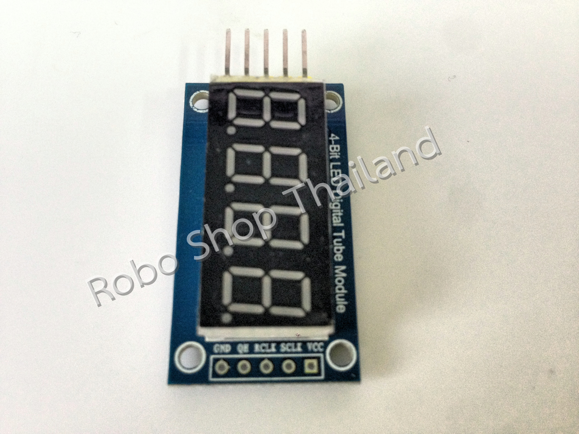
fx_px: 552
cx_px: 290
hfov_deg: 55.4
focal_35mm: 33
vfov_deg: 42.9
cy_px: 217
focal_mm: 4.12
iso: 320
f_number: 2.4
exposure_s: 1/20
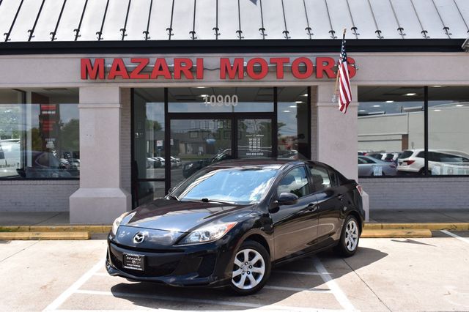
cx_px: 234
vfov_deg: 28.9
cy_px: 156
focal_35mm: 46
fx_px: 605
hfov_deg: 42.3
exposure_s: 1/400
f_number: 11
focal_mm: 31
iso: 400
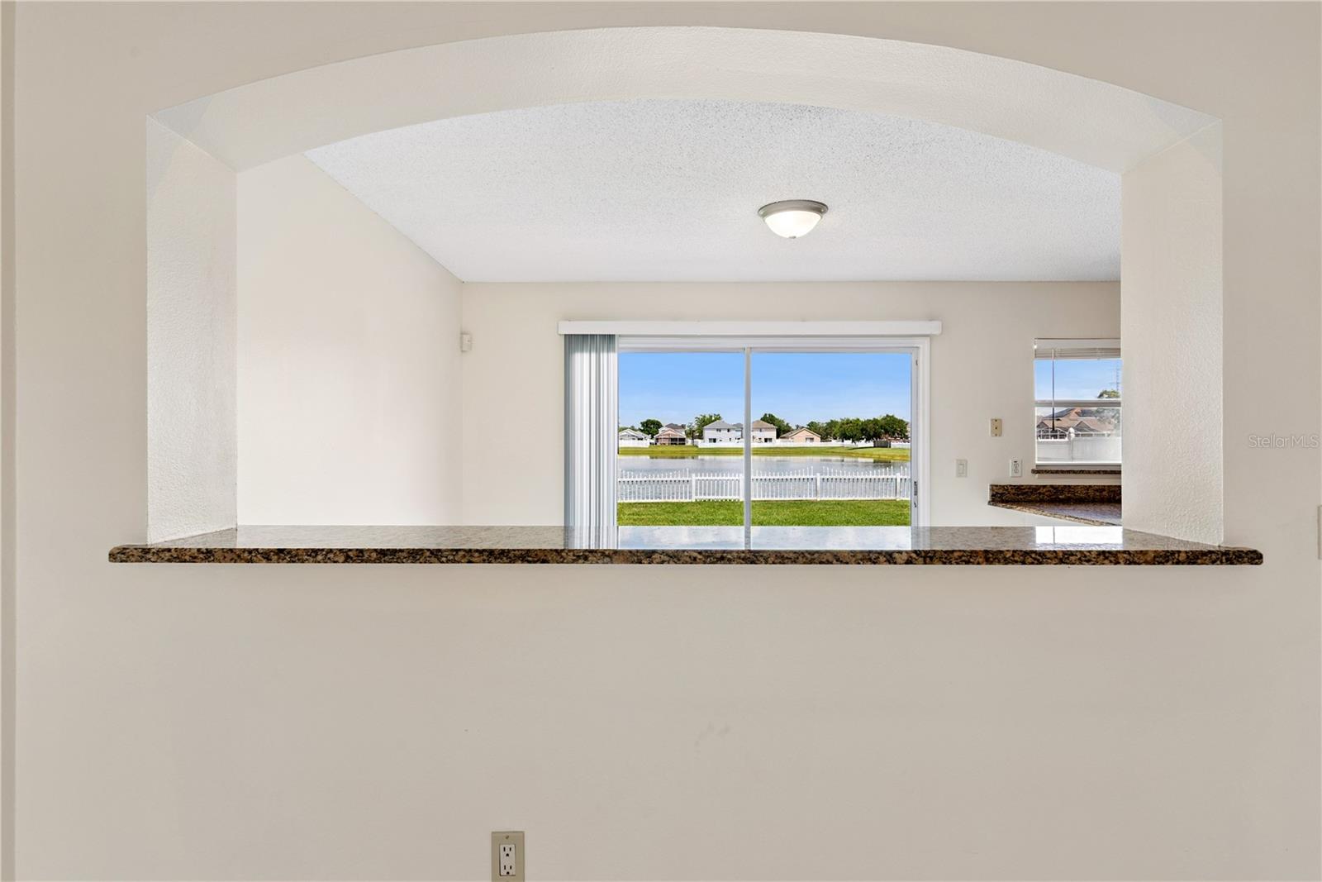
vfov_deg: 61.9
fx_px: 734
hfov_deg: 84.0
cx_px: 661
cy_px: 441
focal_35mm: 20
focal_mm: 20
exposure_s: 1/60
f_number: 9
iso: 125
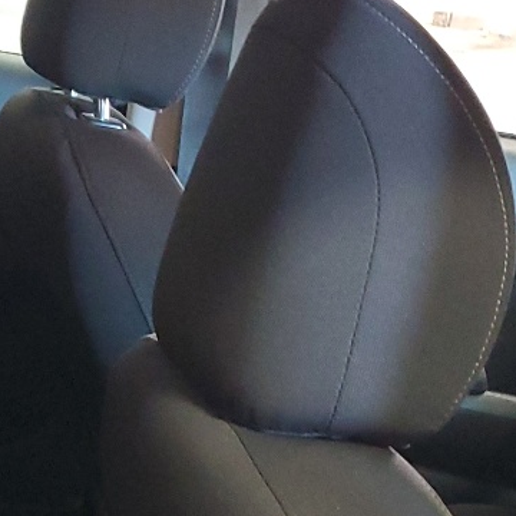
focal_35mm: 102
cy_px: 585
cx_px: -152
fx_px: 1720
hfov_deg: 16.2
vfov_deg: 16.5
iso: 288
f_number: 1.5
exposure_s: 1/17
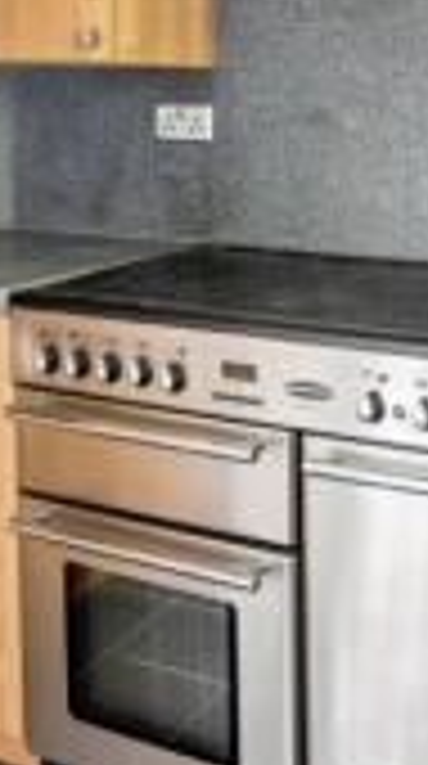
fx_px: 953
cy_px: 101
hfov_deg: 23.9
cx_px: 455
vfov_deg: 41.0
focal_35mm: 47
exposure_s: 1/1.25
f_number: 4
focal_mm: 16
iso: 100
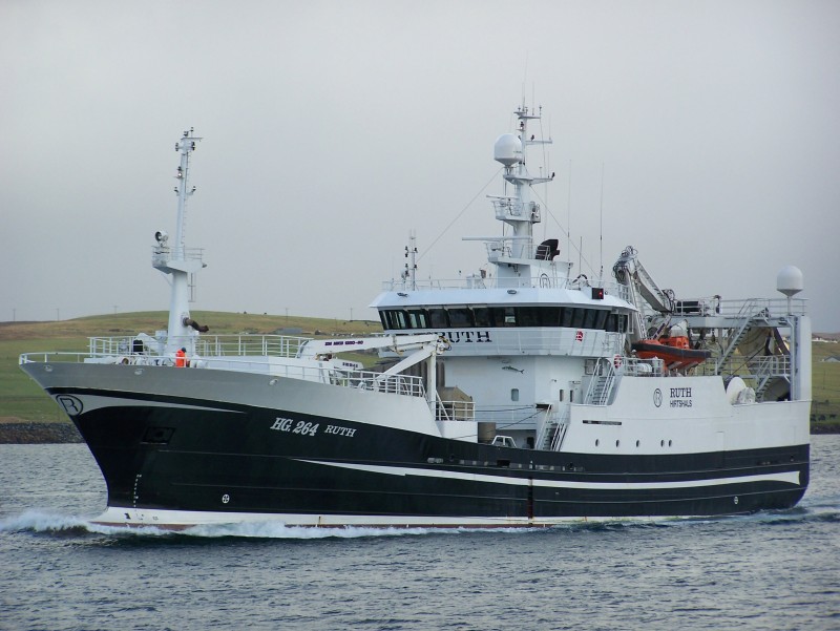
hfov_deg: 10.5
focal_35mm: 189
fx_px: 4589
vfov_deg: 7.9
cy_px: 316
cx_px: 420
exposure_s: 1/400
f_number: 3.2
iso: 80
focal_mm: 31.3
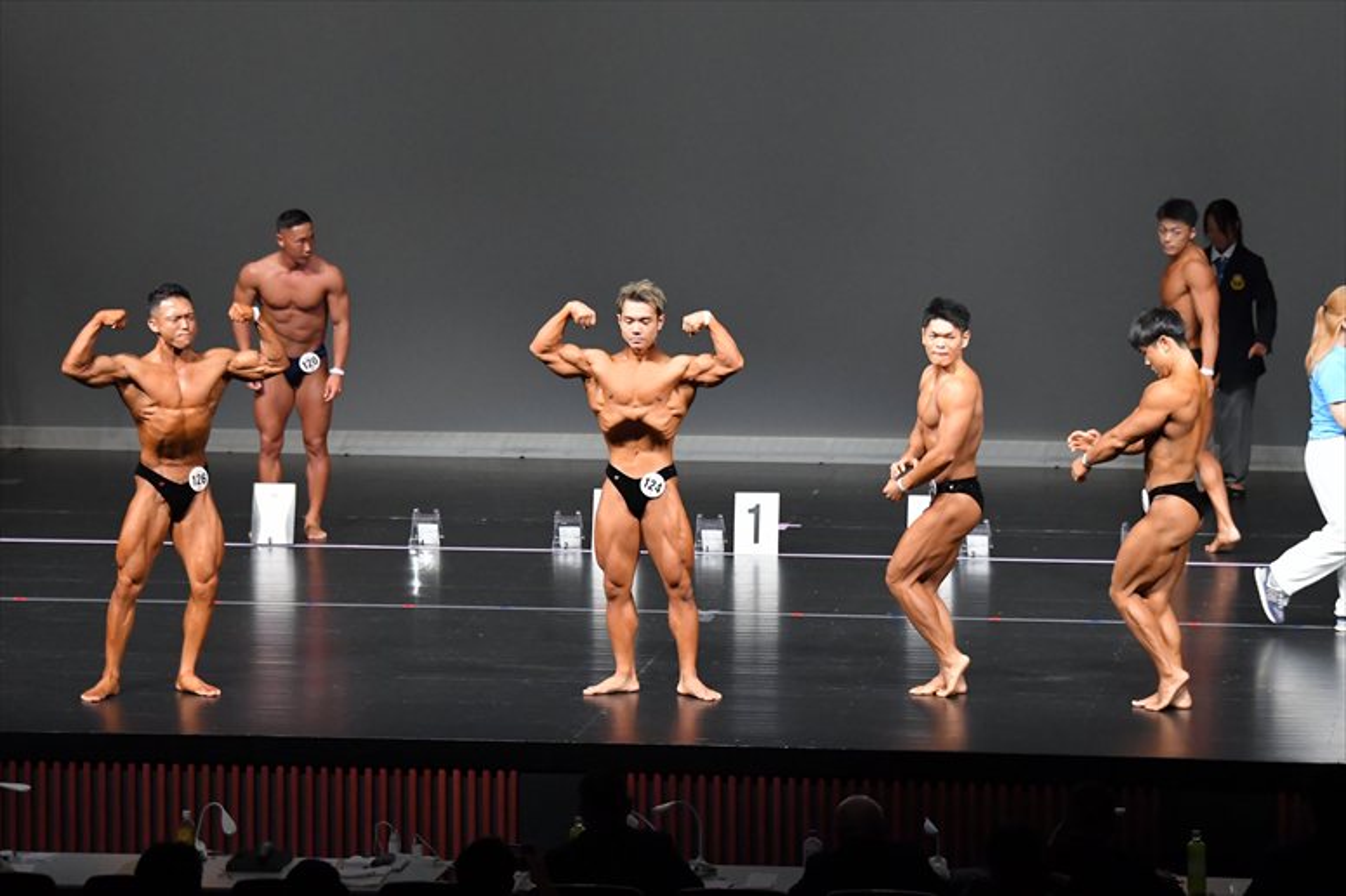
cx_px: 673
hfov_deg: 12.2
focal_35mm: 168
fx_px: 6278
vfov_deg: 8.2
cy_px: 448
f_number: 5.6
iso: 5000
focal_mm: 112
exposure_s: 1/400
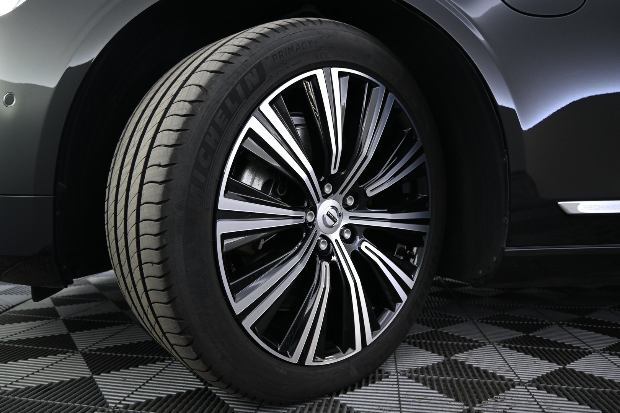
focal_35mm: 26
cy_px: 206
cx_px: 310
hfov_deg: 70.4
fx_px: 439
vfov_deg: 50.4
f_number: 3.5
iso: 1400
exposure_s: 1/25
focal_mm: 17
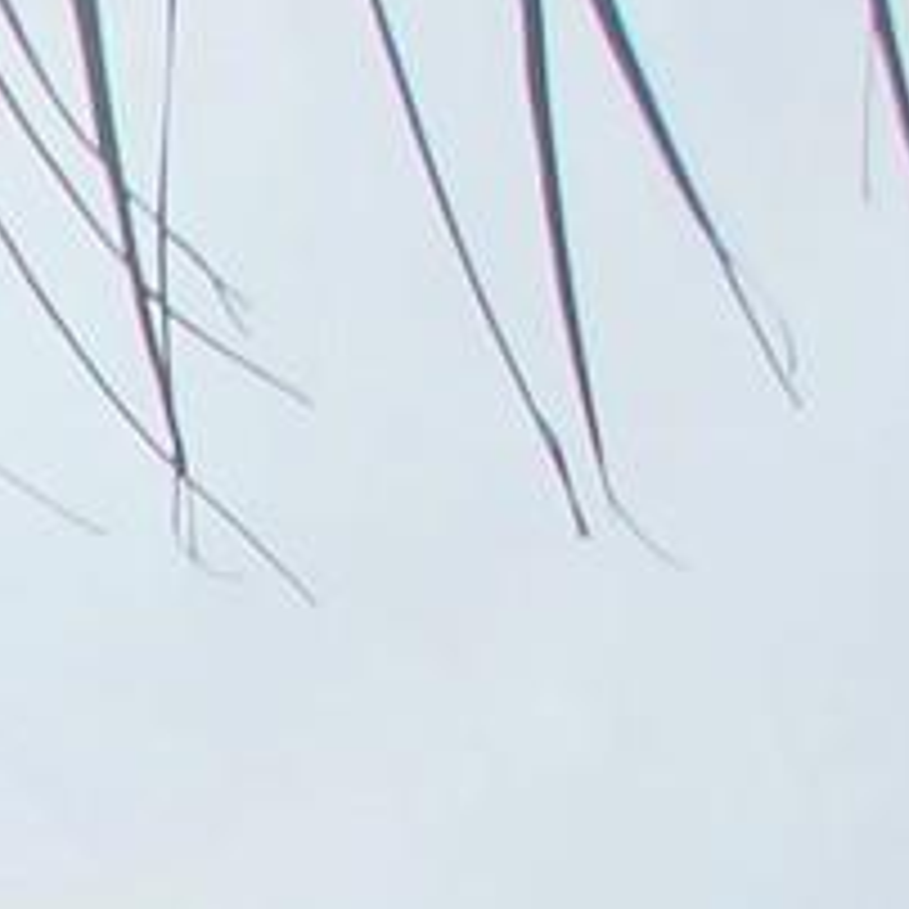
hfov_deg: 14.5
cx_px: -1089
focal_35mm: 91
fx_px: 2704
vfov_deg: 13.5
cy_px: 2228
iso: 32
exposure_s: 1/805
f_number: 2.2
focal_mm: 1.74
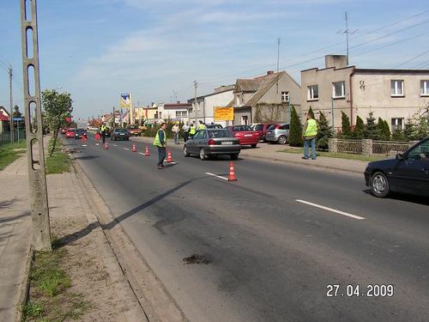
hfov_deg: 51.4
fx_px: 446
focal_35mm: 36
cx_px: 214
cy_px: 161
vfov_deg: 39.7
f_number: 4.8
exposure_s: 1/500
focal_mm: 6
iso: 64
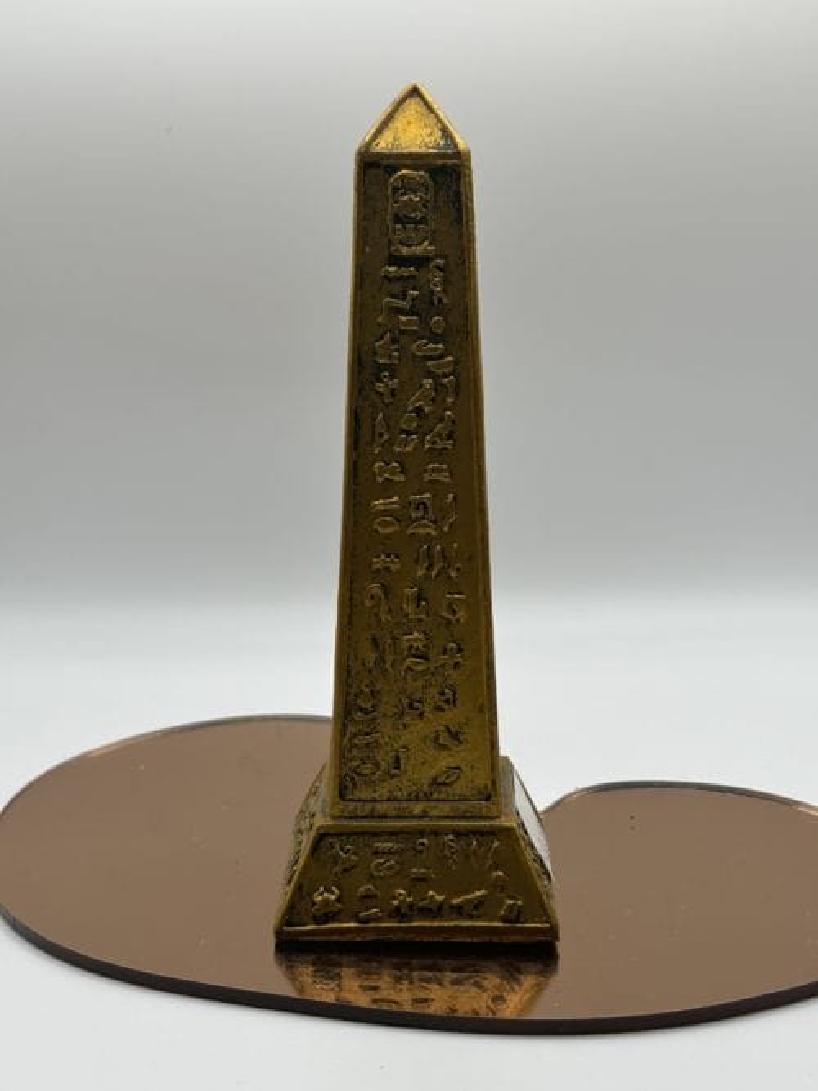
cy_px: 546
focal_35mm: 52
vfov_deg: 36.8
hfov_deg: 28.0
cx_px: 409
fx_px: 1639
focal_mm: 5.96
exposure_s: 1/390
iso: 32
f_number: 1.6
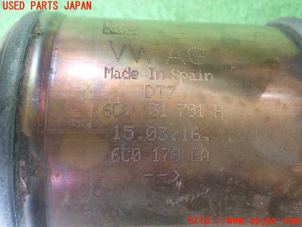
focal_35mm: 35
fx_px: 305
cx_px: 151
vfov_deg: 40.7
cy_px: 114
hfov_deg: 52.6
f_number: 2.6
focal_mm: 6.42
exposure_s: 1/30
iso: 500
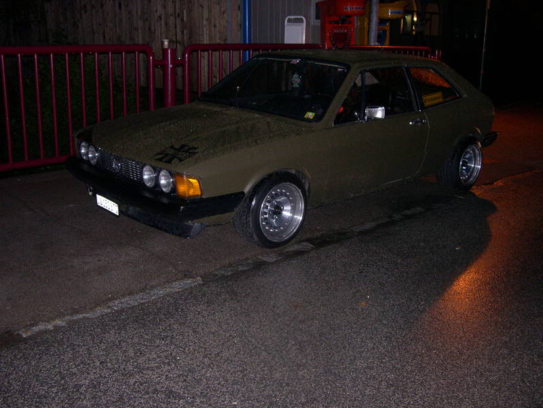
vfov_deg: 37.7
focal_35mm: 38
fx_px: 596
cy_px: 204
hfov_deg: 49.0
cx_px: 272
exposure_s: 1/60
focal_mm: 8
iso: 400
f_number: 2.8
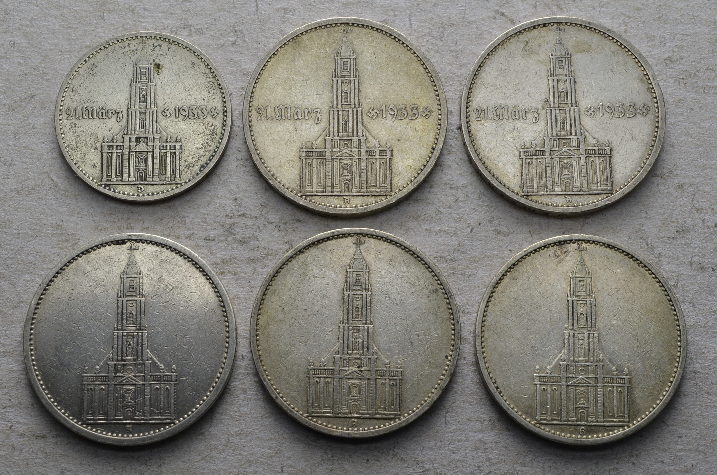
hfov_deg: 29.9
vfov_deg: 20.1
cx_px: 358
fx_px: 1342
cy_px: 238
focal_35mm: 68
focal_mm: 45
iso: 400
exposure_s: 1/250
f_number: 14
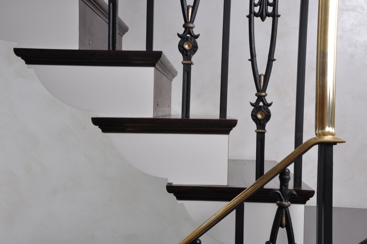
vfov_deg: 25.7
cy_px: 122
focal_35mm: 52
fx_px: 534
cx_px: 184
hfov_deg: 37.9
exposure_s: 1/60
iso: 200
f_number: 11
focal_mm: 35
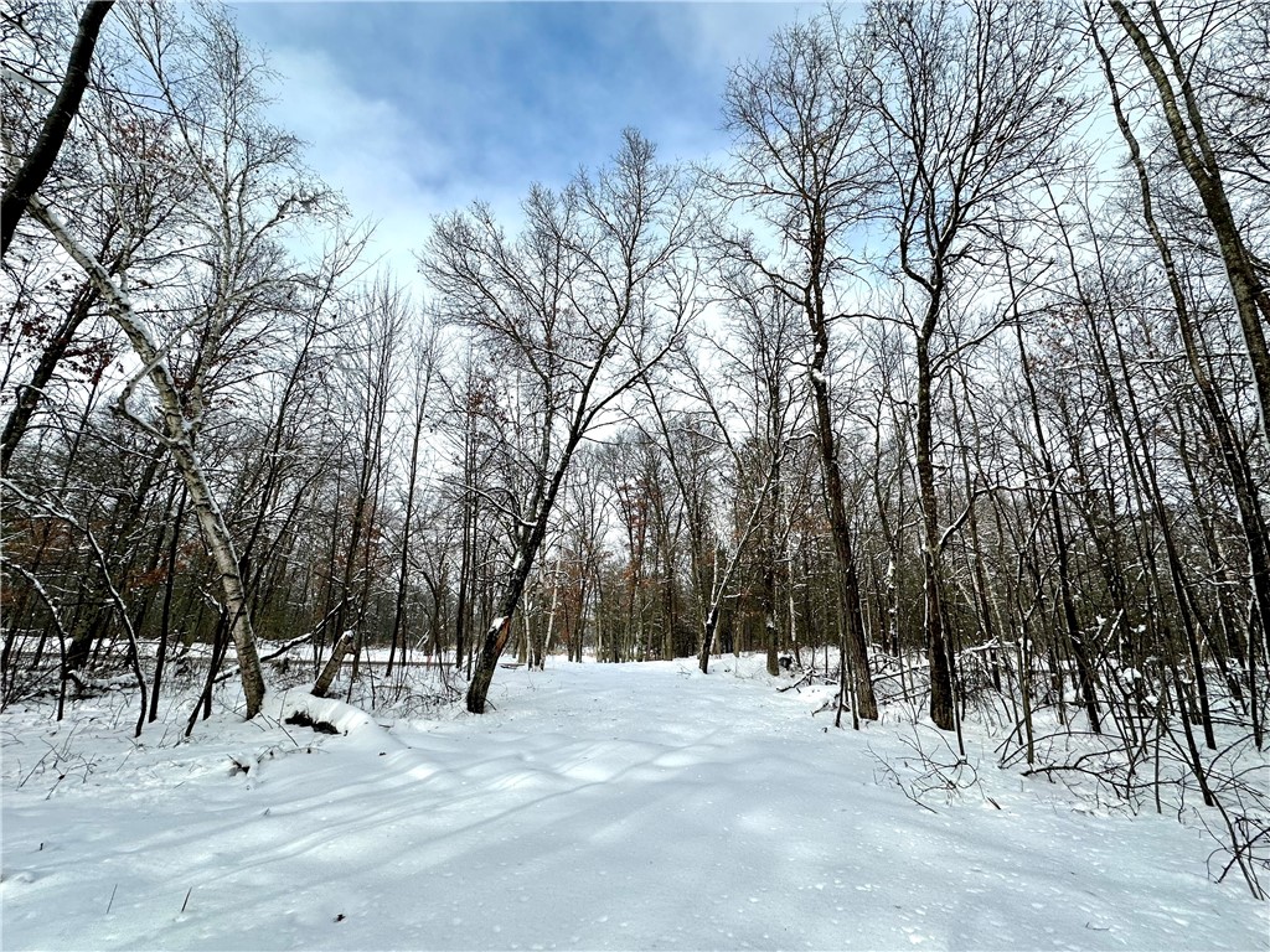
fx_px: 514
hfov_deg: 102.1
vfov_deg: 85.7
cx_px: 635
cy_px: 476
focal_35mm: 14
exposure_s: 1/1511
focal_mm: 2.22
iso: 50
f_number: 2.2
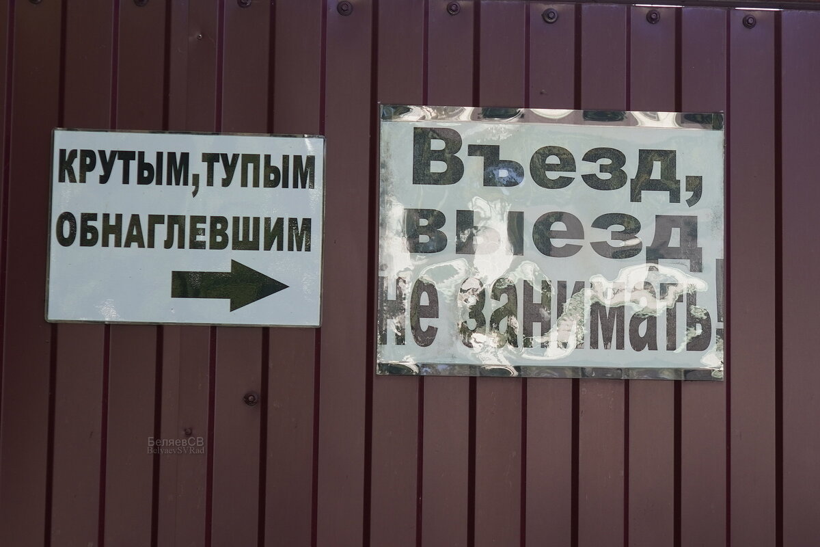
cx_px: 410
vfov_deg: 22.1
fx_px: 1401
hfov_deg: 32.6
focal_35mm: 62
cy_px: 274
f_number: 4.5
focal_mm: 41
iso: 250
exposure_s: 1/250
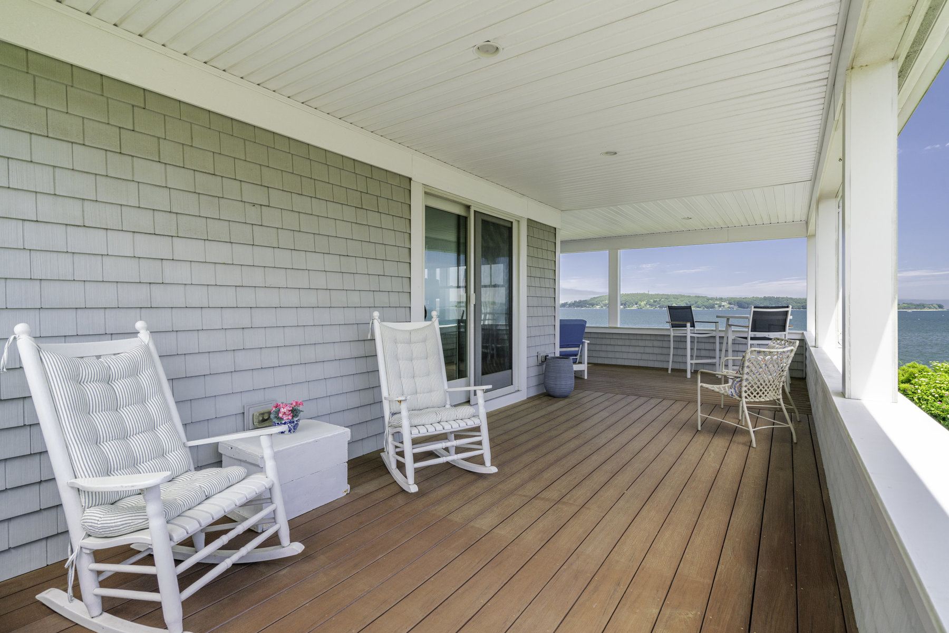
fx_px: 448
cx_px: 474
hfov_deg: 93.3
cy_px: 316
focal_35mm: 17
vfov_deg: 70.5
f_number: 9
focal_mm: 17
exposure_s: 1/125
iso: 400
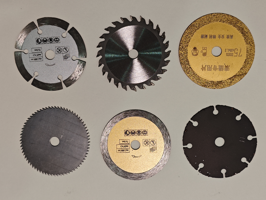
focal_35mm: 44
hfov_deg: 42.9
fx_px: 338
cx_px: 133
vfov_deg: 32.9
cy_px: 100
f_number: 1.6
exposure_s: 1/100
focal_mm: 6.55
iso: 160
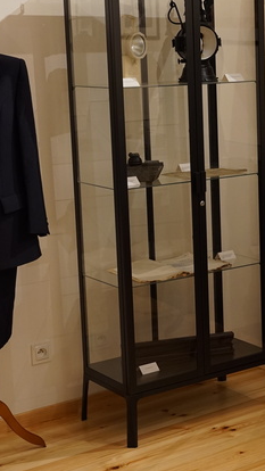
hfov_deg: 14.9
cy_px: 209
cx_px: 296
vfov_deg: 26.8
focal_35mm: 79
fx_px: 986
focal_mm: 39
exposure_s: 1/80
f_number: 4.5
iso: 1250
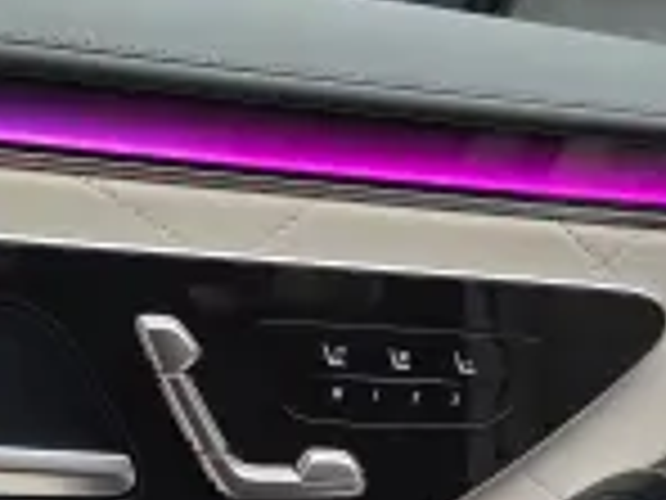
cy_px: 545
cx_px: 315
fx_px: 1077
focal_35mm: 56
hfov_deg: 34.3
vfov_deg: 24.4
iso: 200
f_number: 1.7
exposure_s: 1/180
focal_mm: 6.3
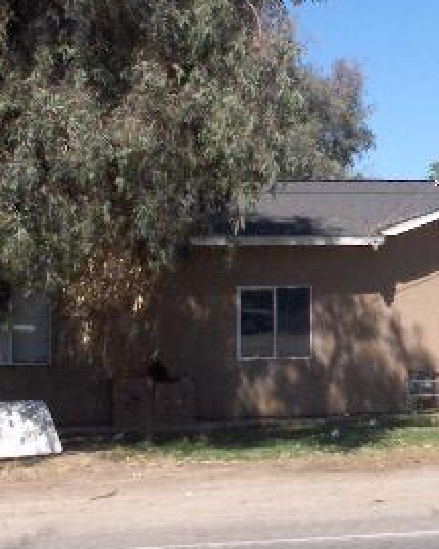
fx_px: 1398
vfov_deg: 22.2
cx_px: 537
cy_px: 204
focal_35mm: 86
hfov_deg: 17.0
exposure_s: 1/585
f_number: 6.5
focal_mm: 6.11
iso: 100
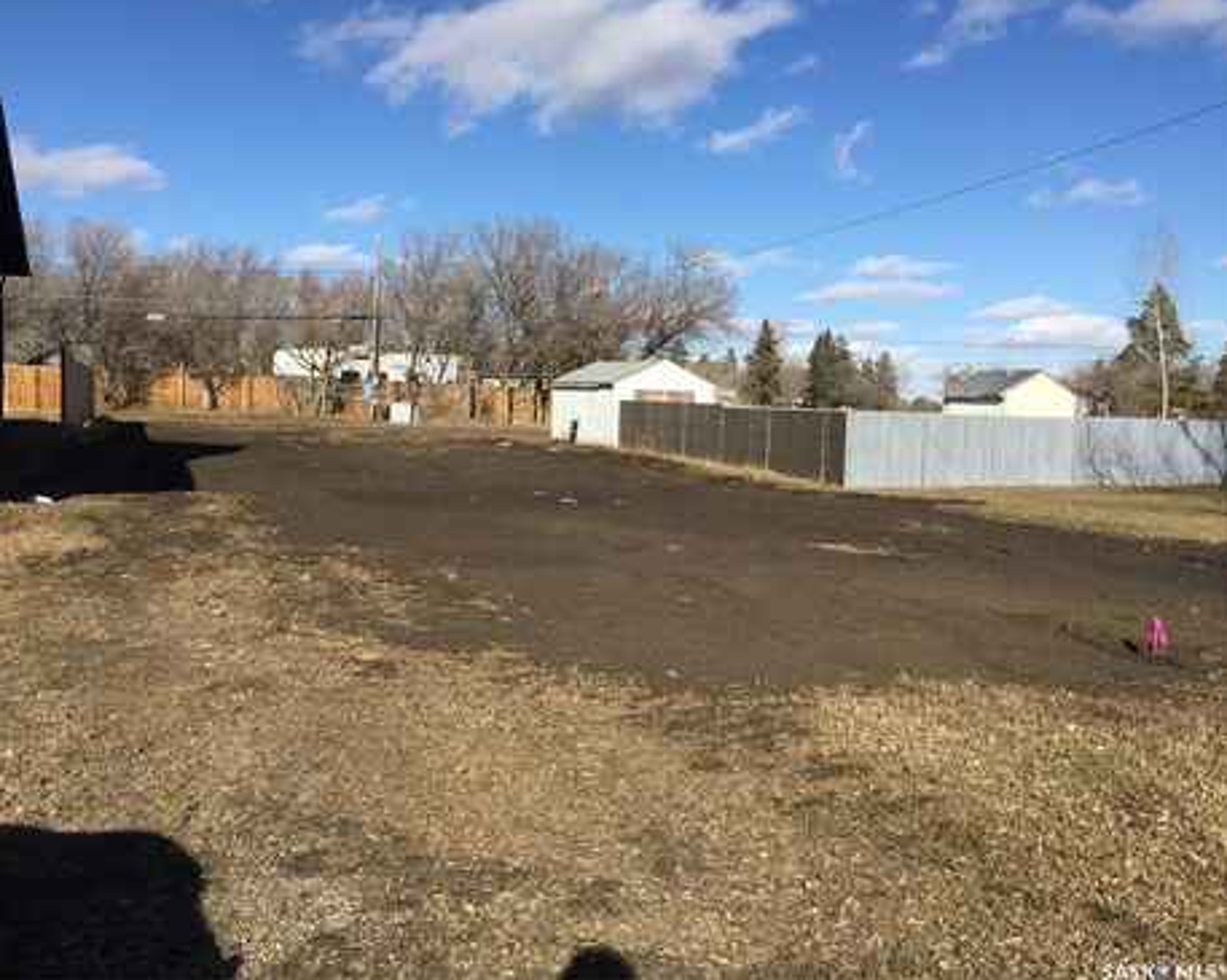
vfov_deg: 47.1
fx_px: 1125
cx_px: 561
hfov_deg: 57.1
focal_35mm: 31
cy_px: 479
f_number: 2.2
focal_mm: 4.15
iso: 32
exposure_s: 1/2198
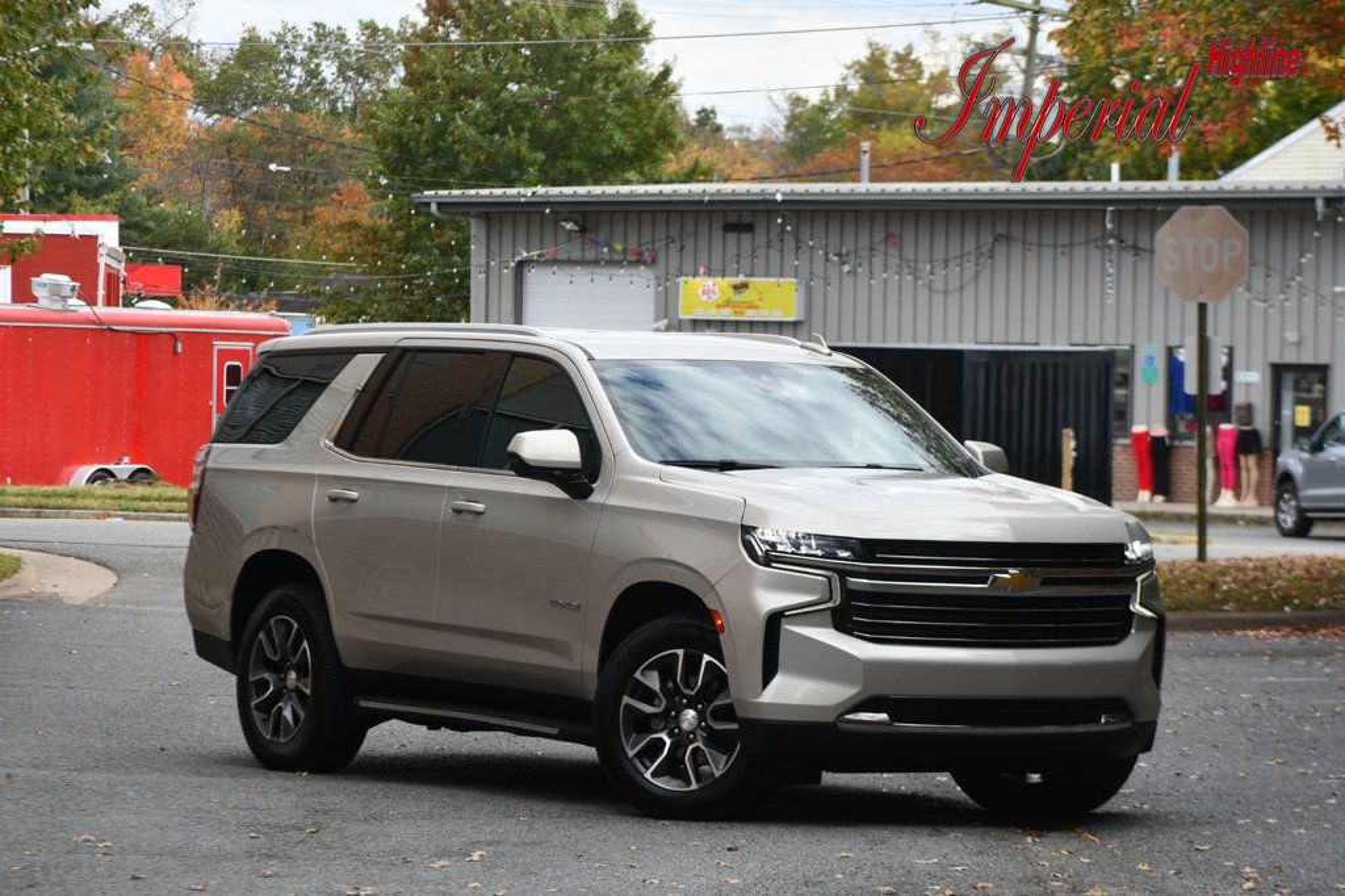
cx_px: 672
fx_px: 5490
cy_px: 448
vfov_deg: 9.3
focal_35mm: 147
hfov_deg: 14.0
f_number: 5.6
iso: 200
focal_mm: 98
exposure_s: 1/250
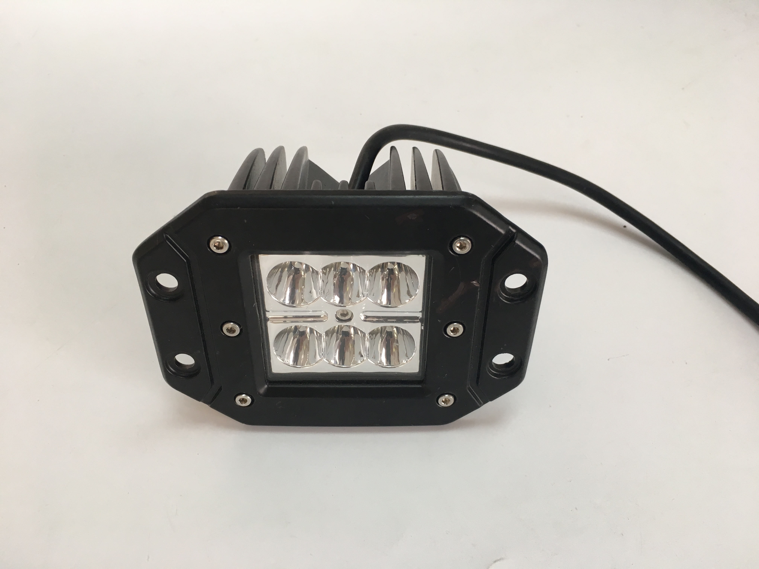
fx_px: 636
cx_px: 380
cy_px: 284
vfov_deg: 48.2
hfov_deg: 61.7
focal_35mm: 29
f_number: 2.2
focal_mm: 4.15
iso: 32
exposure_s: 1/33
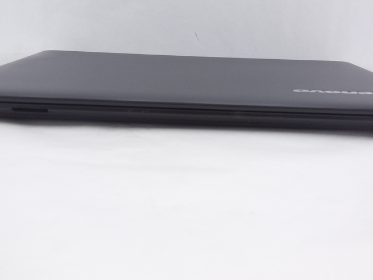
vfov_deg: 36.8
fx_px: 420
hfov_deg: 47.9
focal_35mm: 39
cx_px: 193
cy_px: 127
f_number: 3.1
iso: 125
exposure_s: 1/100
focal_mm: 4.5
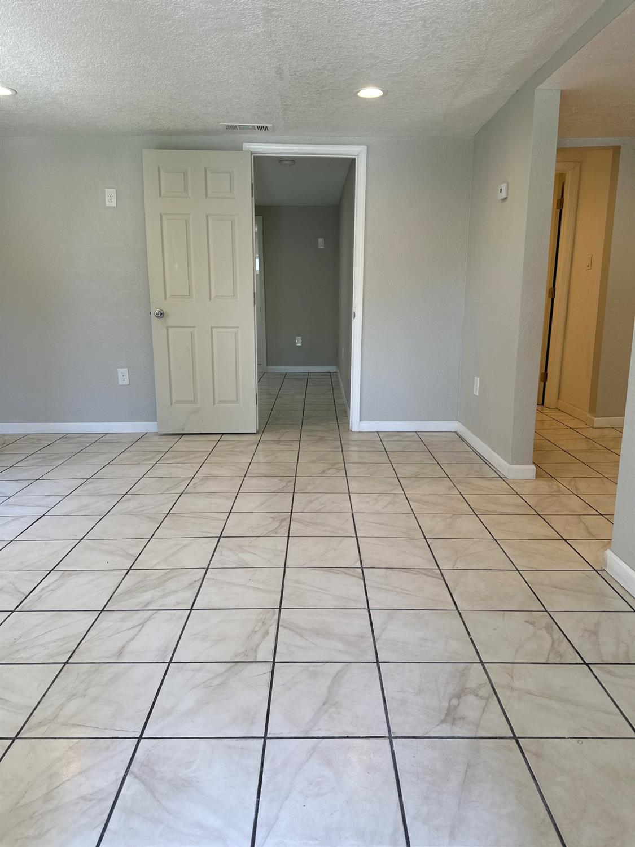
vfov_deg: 71.6
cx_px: 318
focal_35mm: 24
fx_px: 587
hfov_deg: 56.8
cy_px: 424
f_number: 1.78
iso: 64
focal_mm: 6.86
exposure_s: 1/139
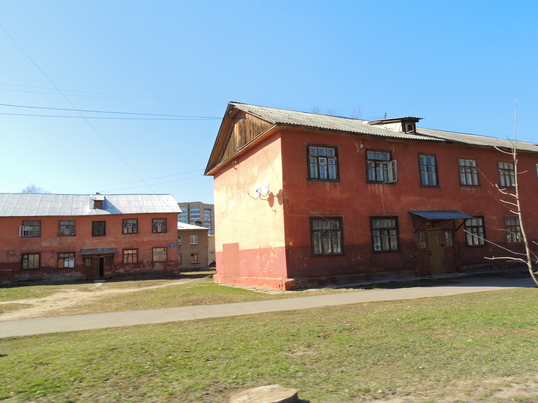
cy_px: 202
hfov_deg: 71.6
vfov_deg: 56.8
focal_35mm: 24
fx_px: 373
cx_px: 269
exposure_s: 1/640
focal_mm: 4.3
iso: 400
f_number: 6.6
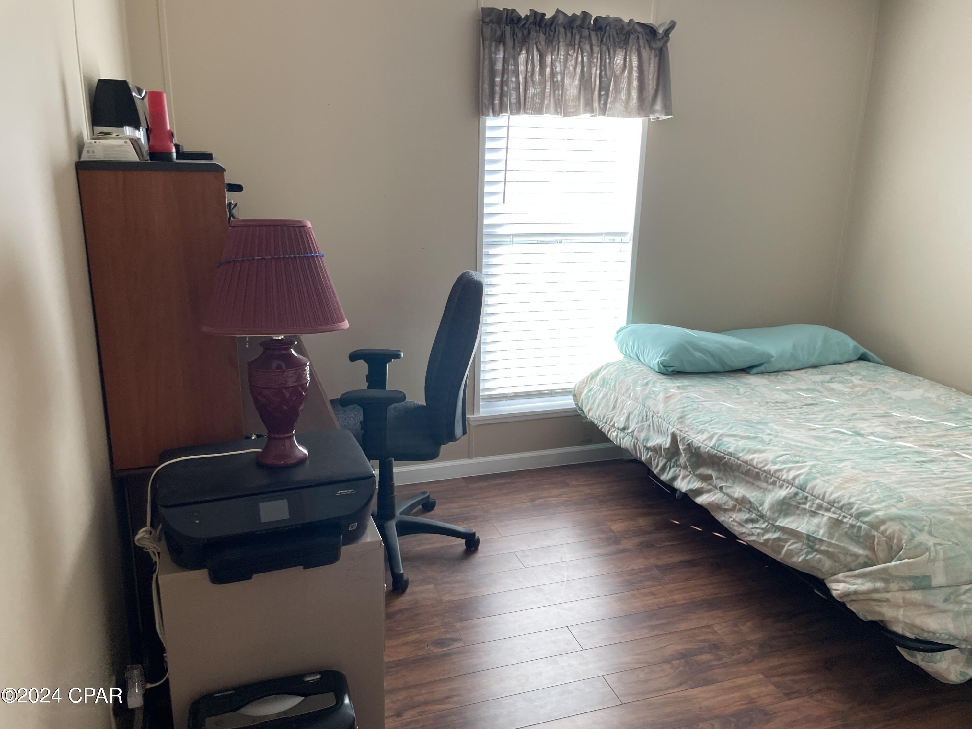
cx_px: 486
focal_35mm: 26
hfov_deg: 67.3
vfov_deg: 53.1
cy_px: 364
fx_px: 730
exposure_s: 1/121
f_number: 1.6
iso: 80
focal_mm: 4.2
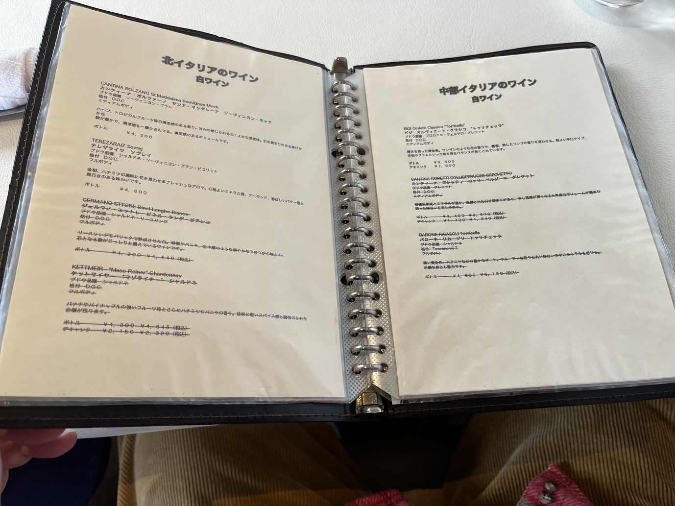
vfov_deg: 53.0
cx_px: 338
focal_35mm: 26
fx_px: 507
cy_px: 253
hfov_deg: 67.3
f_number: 1.6
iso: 100
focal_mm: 5.1
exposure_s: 1/121
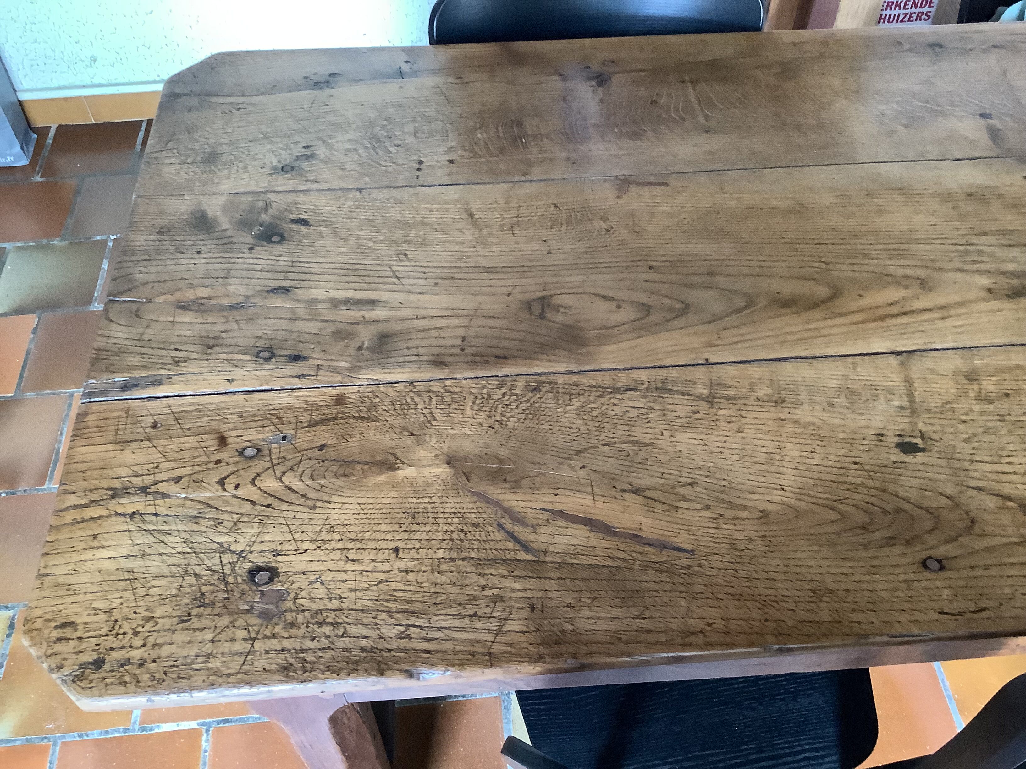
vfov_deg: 45.4
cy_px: 384
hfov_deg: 58.4
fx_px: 919
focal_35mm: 31
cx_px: 513
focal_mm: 3.3
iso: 320
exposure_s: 1/25
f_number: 2.4
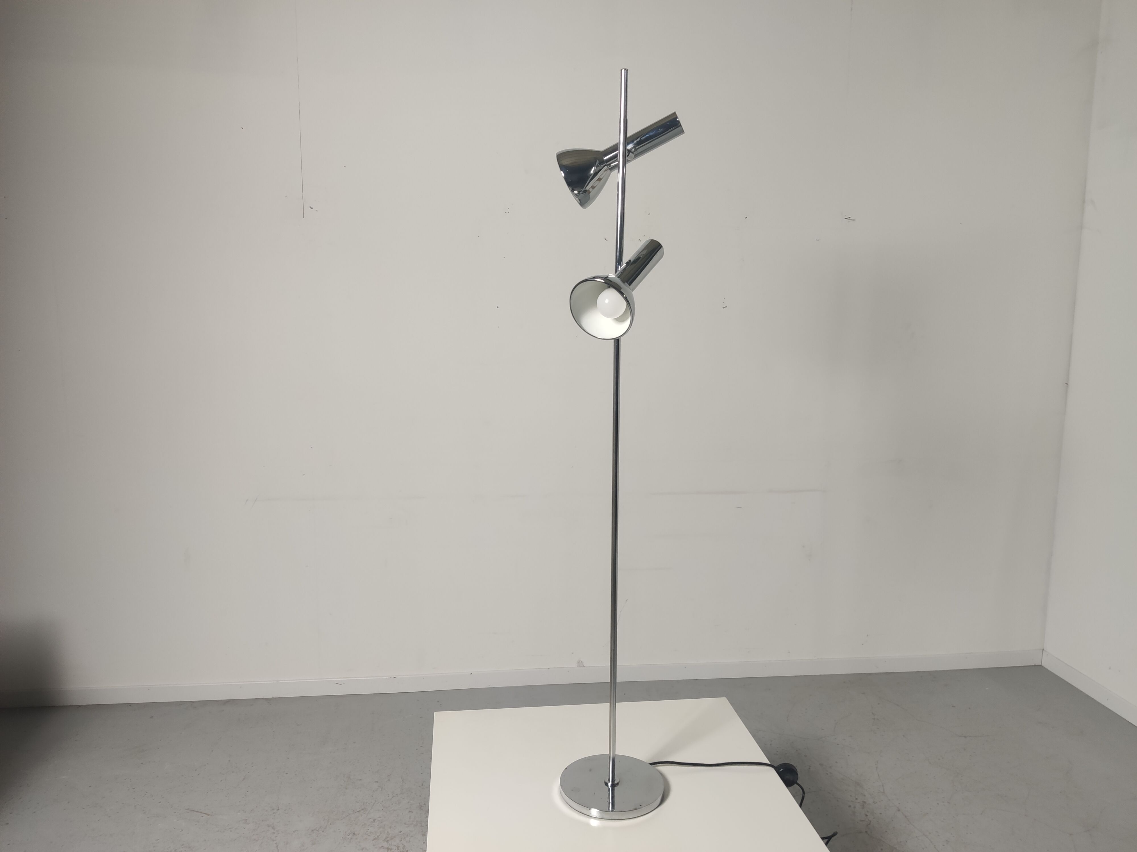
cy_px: 426
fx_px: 854
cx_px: 568
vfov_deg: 53.1
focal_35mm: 26
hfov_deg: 67.3
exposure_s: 1/100
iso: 288
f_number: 1.75
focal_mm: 4.75
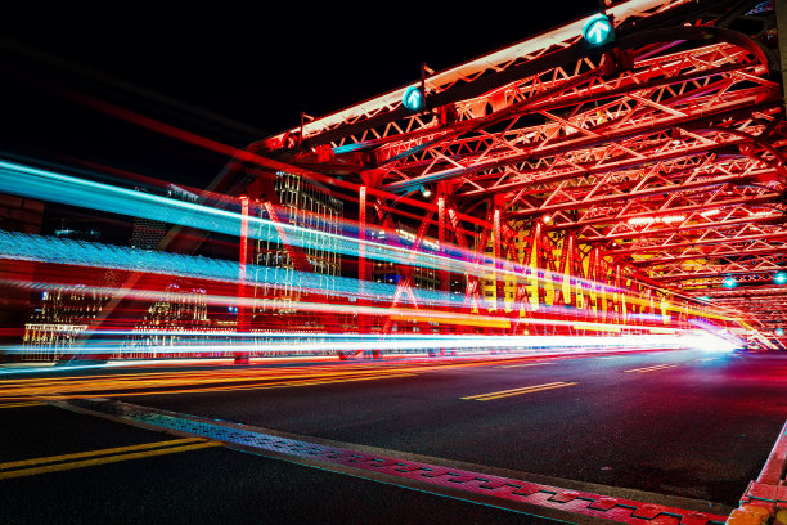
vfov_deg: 53.1
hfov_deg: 73.7
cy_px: 262
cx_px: 394
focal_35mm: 24
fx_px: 525
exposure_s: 10
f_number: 14
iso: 100
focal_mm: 24
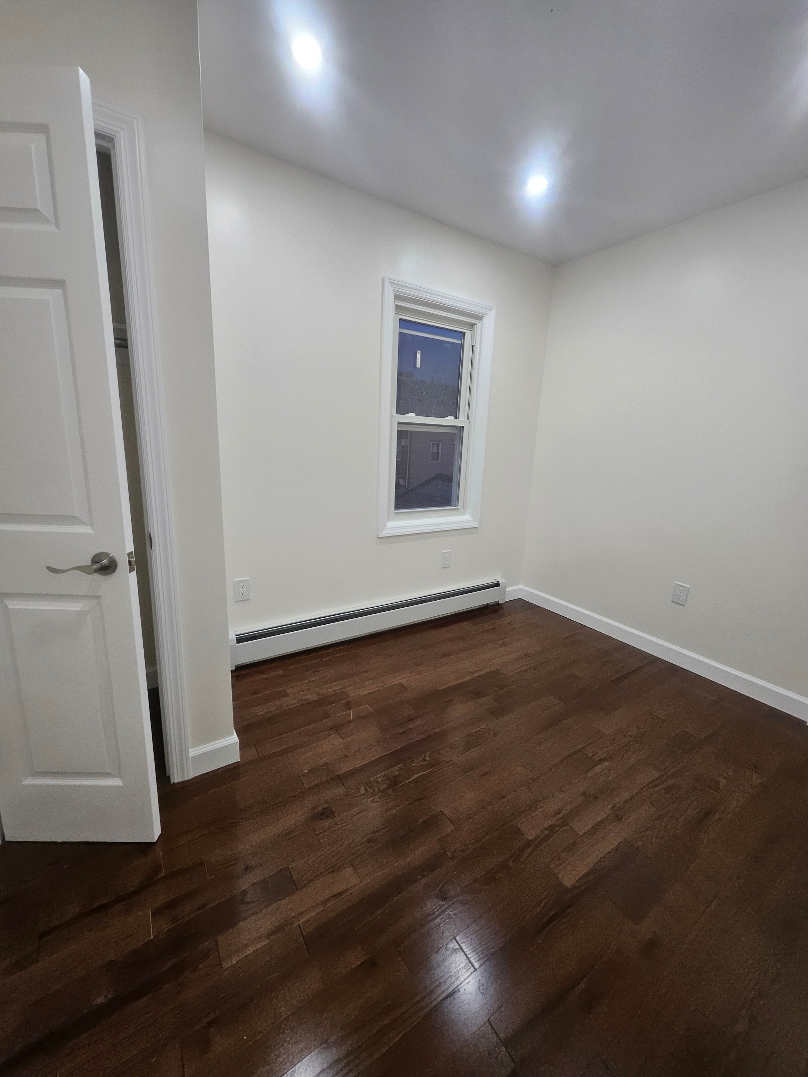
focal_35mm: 13
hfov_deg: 89.9
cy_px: 538
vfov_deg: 106.2
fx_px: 405
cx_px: 404
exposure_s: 1/60
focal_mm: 1.74
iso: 125
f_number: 2.2
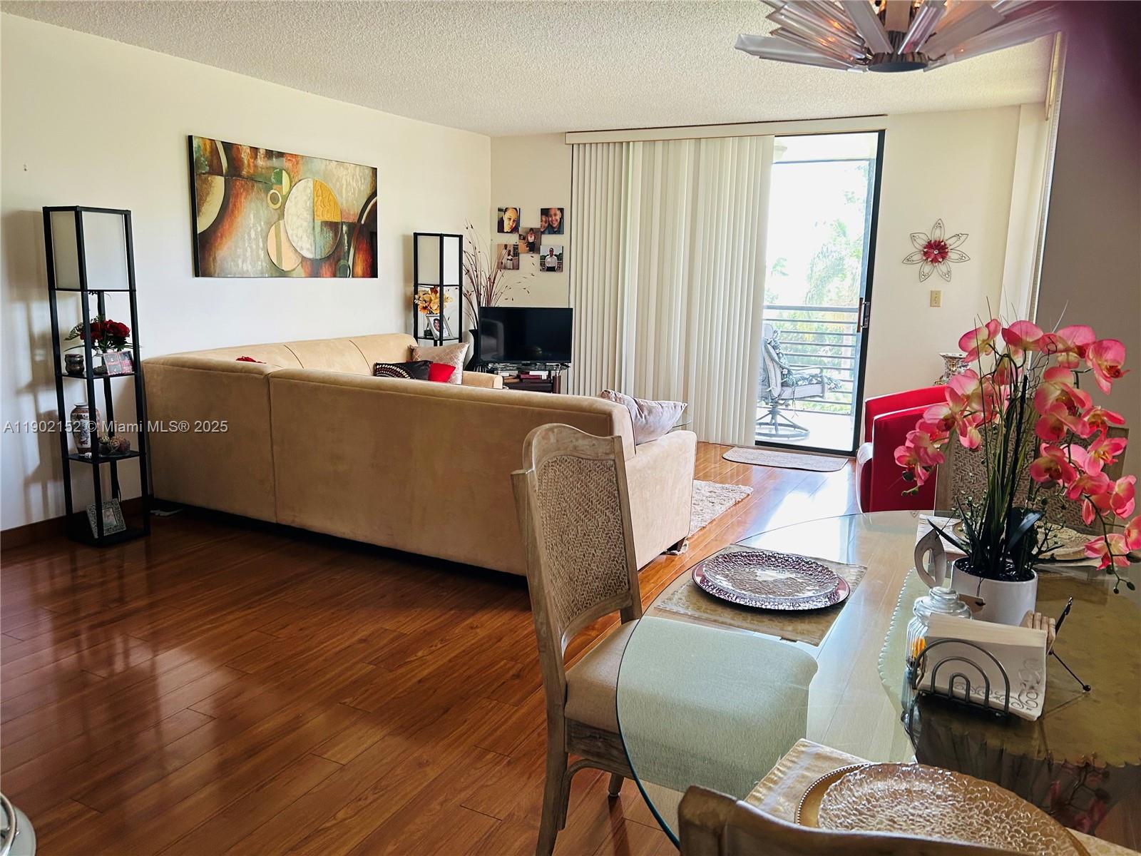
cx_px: 570
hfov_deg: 67.3
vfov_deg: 53.1
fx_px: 857
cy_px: 428
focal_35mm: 26
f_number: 1.5
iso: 125
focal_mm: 5.7
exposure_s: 1/121
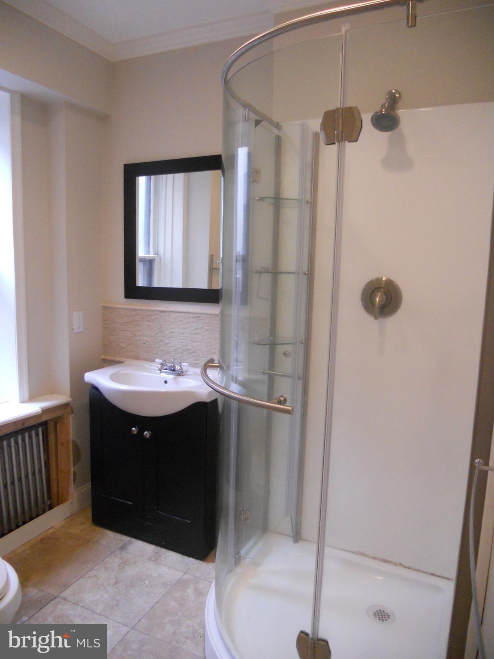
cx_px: 247
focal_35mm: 27
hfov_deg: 51.4
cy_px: 330
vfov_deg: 65.3
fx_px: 514
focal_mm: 4.9
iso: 400
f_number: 3.2
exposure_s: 1/60
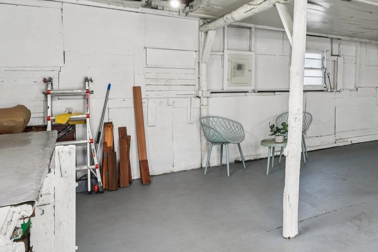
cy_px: 87
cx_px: 349
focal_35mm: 30
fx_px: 315
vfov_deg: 43.1
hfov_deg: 53.2
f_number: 8
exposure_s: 1/40
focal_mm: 14
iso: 640
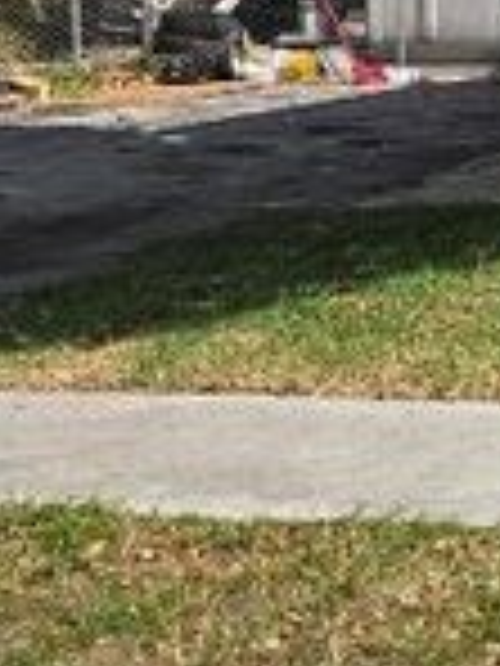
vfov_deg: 18.4
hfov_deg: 12.3
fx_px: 2003
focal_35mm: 104
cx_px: 1045
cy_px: 11
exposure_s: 1/1839
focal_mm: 5.4
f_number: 1.8
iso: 25
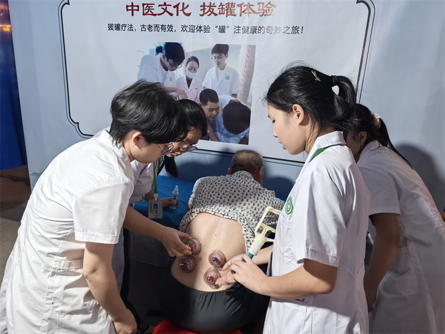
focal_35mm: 25
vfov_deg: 54.9
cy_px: 167
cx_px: 222
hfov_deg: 69.4
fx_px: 321
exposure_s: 1/100
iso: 400
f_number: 2
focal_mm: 5.75
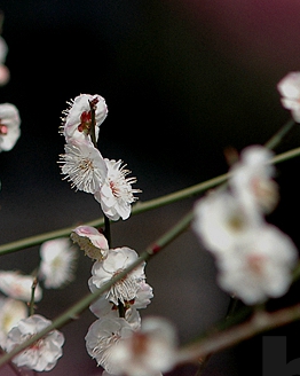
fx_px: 5358
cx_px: -3
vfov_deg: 4.0
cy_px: -73
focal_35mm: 482
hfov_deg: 3.2
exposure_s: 1/500
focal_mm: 125
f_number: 4.5
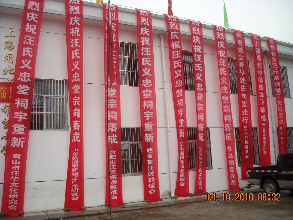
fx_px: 296
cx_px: 146
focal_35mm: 35
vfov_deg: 40.7
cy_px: 110
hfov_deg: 52.6
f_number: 2.8
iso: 64
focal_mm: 5.7
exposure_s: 1/154
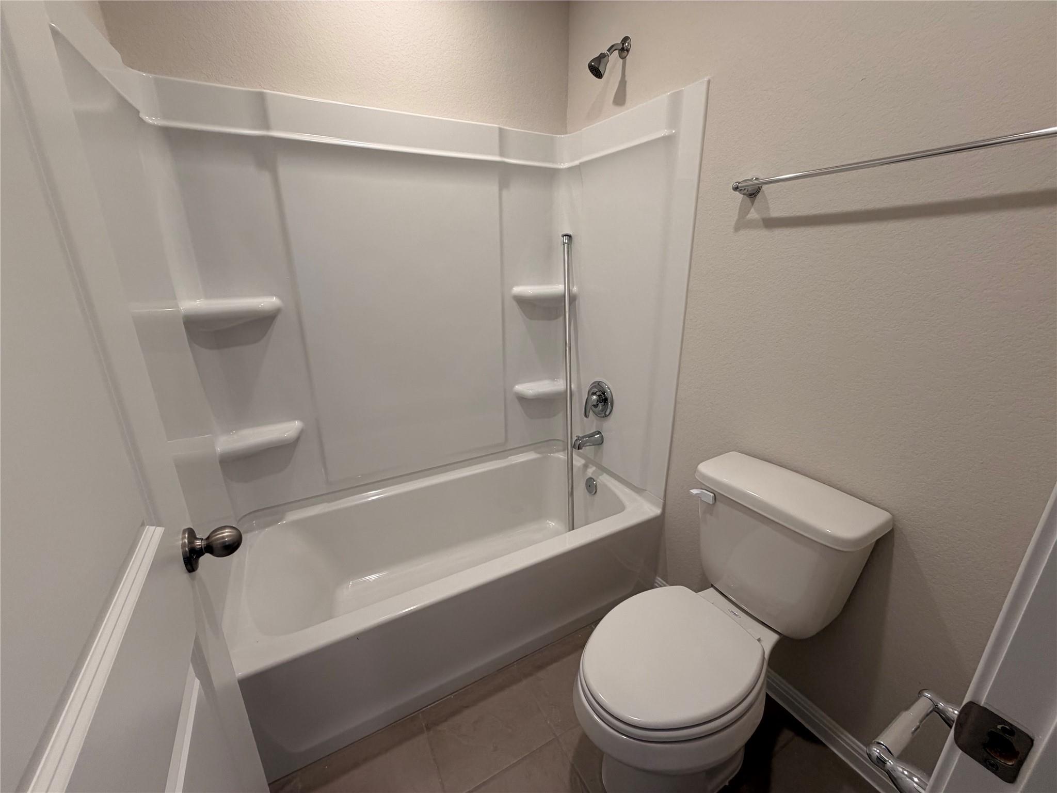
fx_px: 427
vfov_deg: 85.7
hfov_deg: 102.1
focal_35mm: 14
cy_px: 396
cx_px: 528
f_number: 2.2
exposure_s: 1/120
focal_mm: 2.22
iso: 125
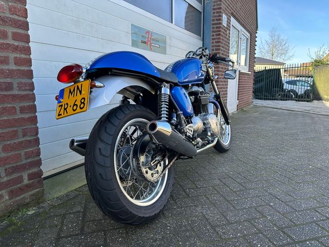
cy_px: 124
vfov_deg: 56.8
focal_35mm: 24
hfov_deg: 71.6
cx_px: 164
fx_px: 228
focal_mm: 6.86
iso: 80
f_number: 1.78
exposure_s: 1/699
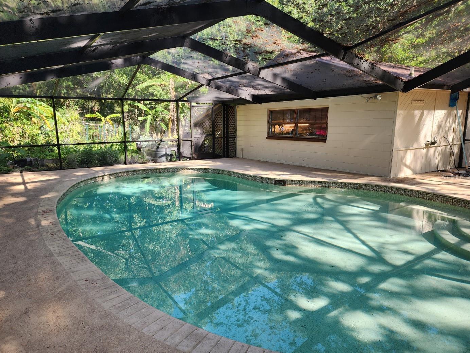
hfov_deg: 71.6
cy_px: 177
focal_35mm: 24
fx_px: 326
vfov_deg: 56.8
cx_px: 228
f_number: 1.8
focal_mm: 6.4
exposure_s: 1/180
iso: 32
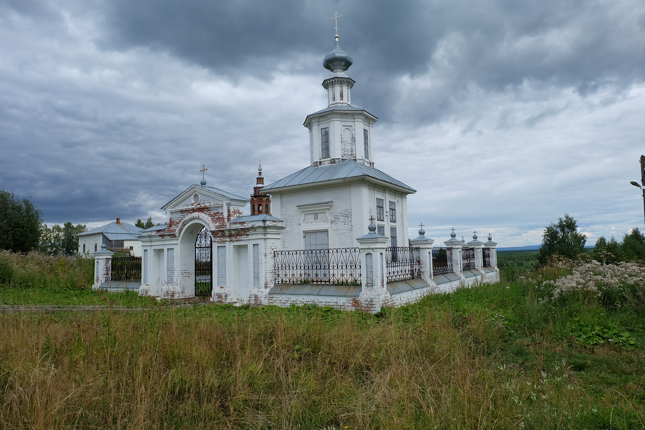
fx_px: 430
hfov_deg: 73.7
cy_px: 215
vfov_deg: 53.1
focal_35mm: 24
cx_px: 322
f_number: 8
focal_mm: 16
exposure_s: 1/300
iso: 200
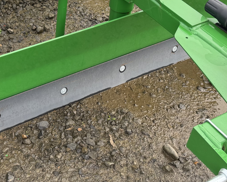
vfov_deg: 22.4
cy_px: 4
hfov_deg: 28.1
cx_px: 43
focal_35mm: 66
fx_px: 443
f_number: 1.78
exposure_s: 1/604
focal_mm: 6.76
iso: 80
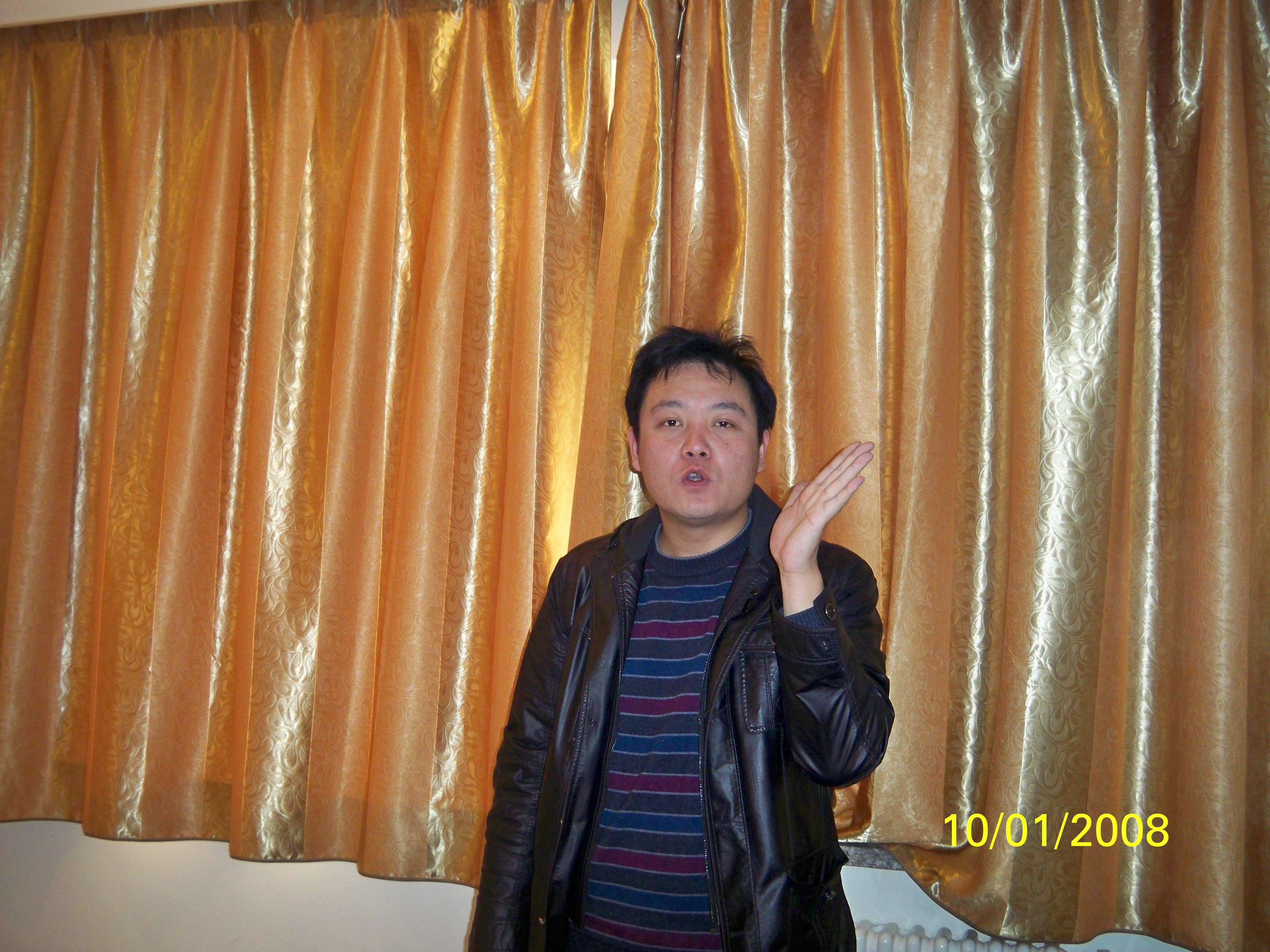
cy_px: 476
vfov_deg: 38.7
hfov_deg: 50.1
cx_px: 635
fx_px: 1357
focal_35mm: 37
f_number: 3.1
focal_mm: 7.9
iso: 200
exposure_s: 1/30
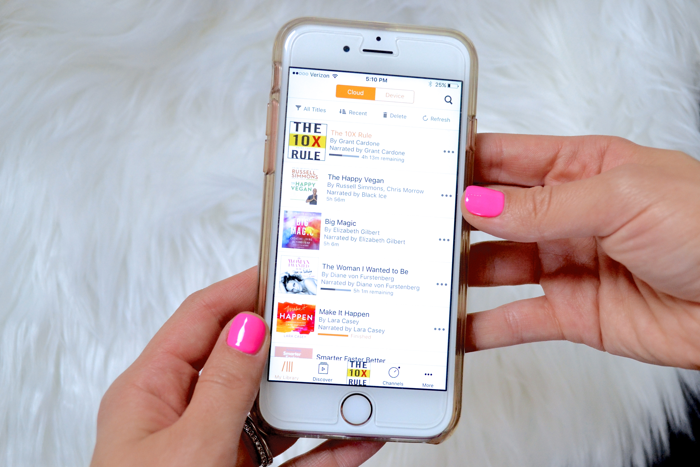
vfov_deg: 29.9
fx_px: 875
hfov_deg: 43.6
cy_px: 234
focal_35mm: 45
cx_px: 350
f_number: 5.6
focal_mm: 30
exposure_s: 1/160
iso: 1600
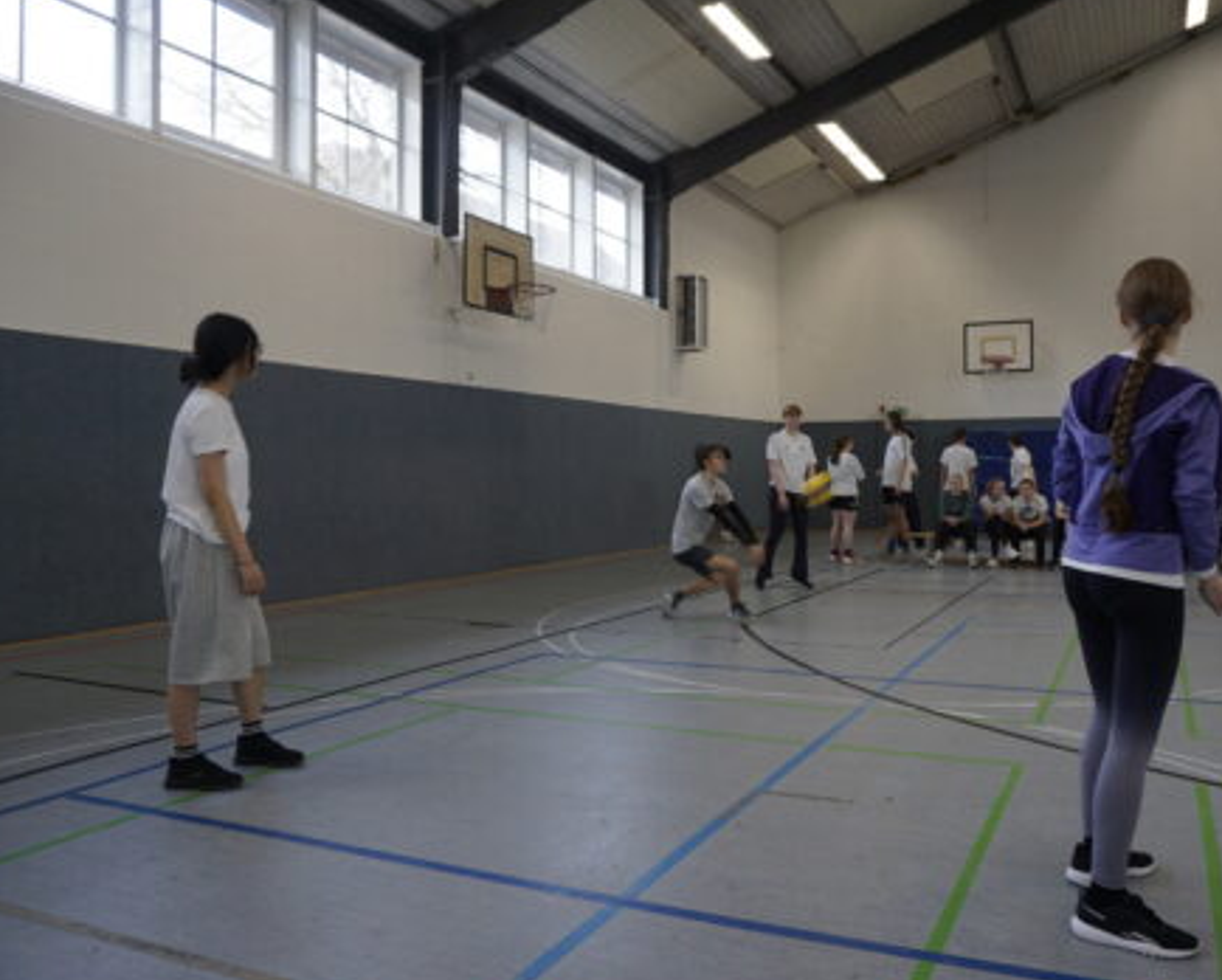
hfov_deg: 61.6
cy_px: 493
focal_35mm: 28
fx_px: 1014
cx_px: 735
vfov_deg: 51.6
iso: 200
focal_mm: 16
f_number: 4
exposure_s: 1/60
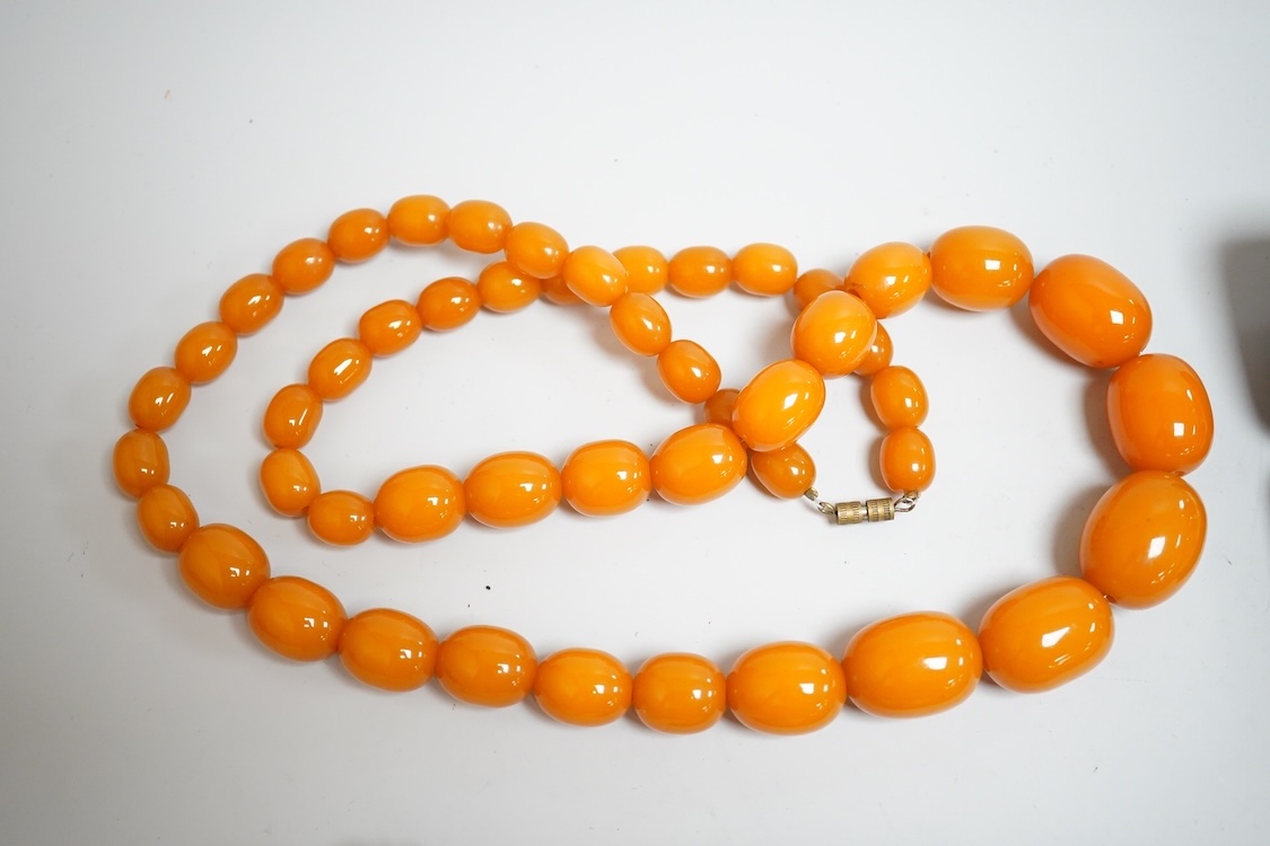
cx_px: 635
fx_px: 1587
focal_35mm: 45
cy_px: 423
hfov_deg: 43.6
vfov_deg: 29.9
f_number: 5
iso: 2500
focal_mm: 30
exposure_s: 1/200
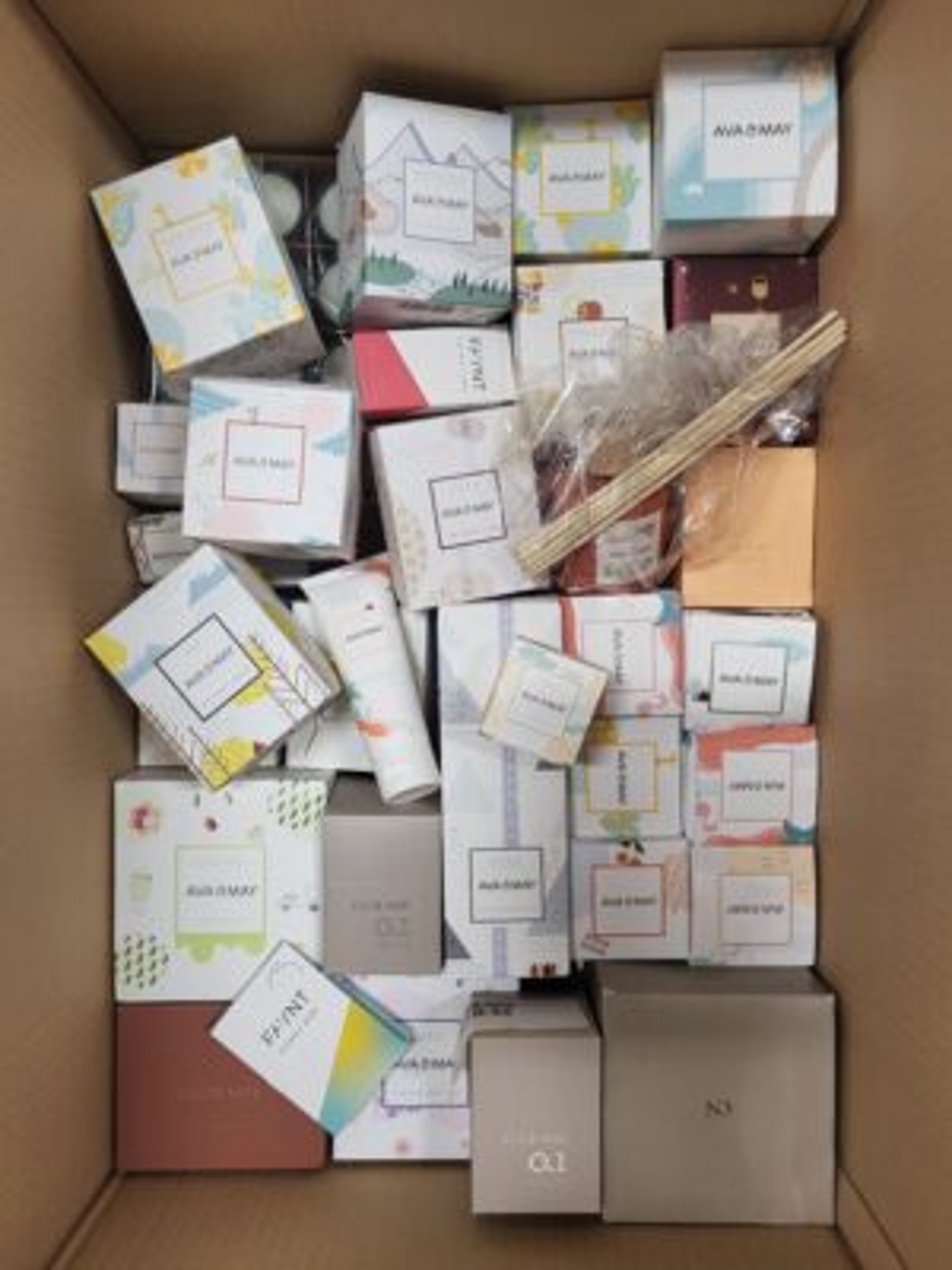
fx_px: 953
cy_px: 635
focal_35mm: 26
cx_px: 476
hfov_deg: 53.1
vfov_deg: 67.3
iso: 200
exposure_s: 1/100
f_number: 1.8
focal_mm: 5.4
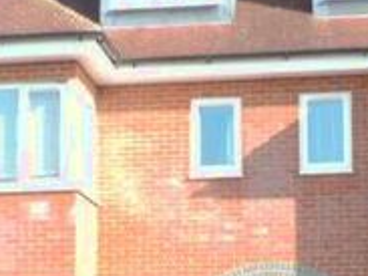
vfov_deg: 15.6
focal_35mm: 92
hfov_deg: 21.3
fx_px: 977
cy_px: 313
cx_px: 217
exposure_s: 1/30
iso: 80
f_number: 8.3
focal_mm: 4.3
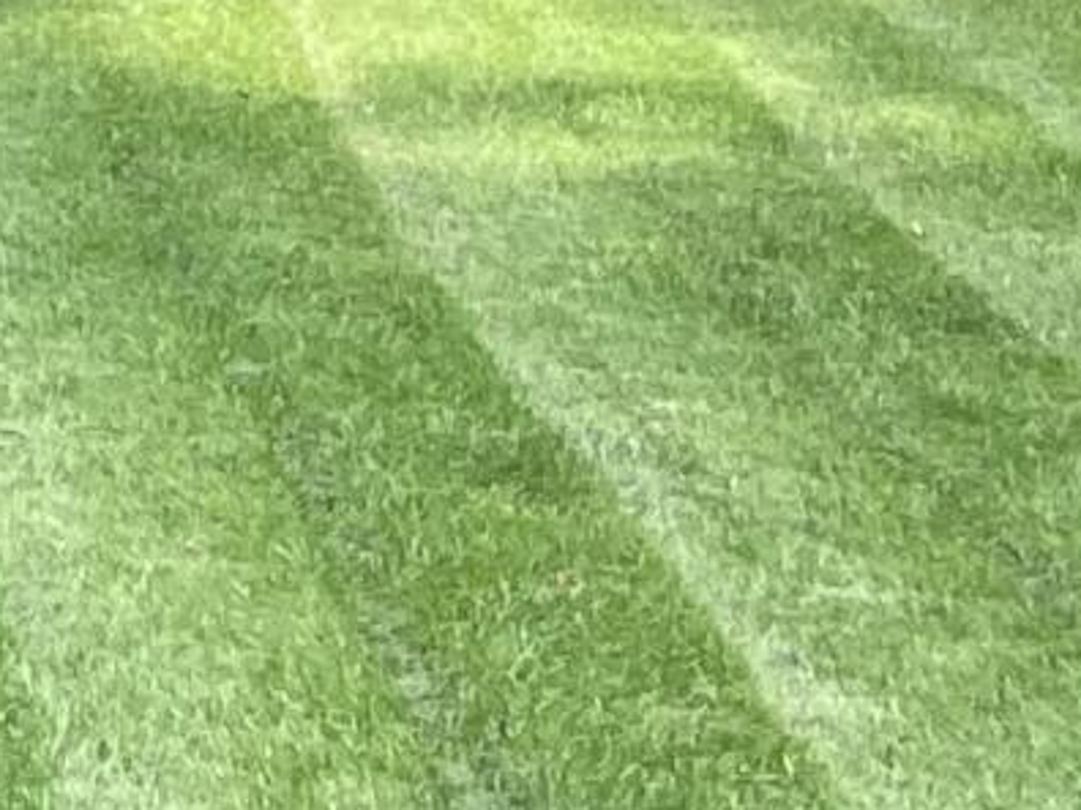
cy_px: -867
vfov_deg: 7.2
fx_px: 6152
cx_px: -1815
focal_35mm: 197
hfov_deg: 8.8
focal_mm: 4.25
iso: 50
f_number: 1.8
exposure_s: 1/122
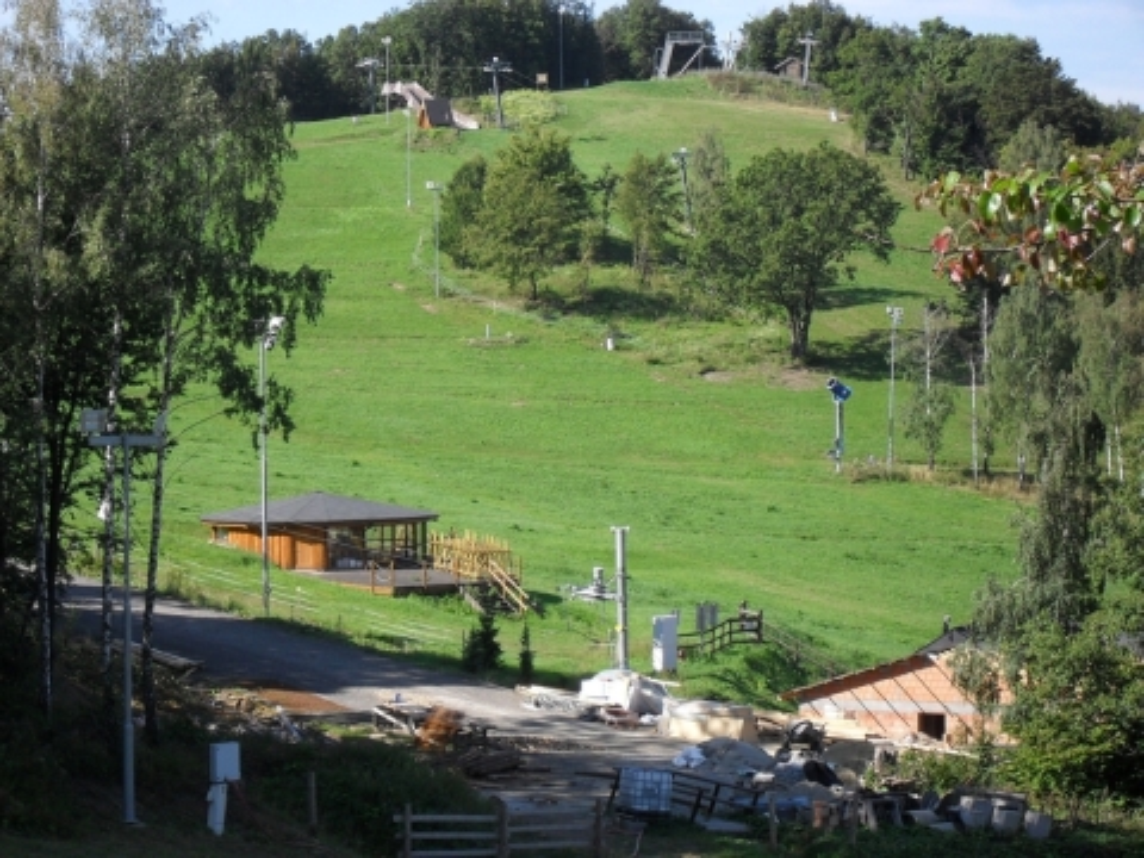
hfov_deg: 18.7
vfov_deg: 14.1
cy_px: 429
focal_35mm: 105
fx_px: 3470
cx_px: 572
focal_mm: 18.9
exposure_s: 1/180
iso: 100
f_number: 5.8
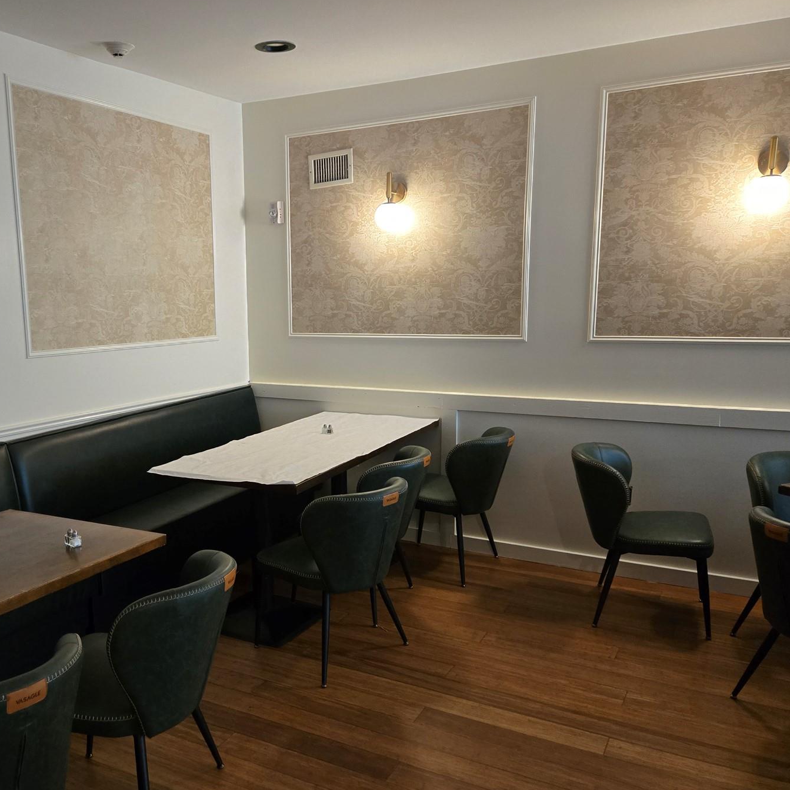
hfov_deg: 51.9
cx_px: 292
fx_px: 800
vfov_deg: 52.4
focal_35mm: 31
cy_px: 434
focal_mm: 5.4
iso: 500
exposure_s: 1/60
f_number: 1.8
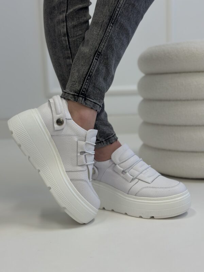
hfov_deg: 30.3
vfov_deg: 39.7
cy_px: 136
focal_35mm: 48
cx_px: 102
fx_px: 377
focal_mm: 6.86
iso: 80
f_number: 1.78
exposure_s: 1/100
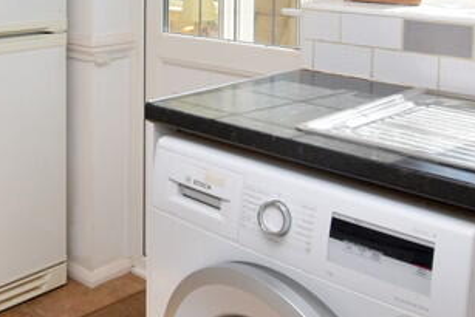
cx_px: 82
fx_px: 660
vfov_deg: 25.3
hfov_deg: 37.9
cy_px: -21
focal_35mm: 50
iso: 100
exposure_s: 1/200
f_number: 5.6
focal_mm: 10
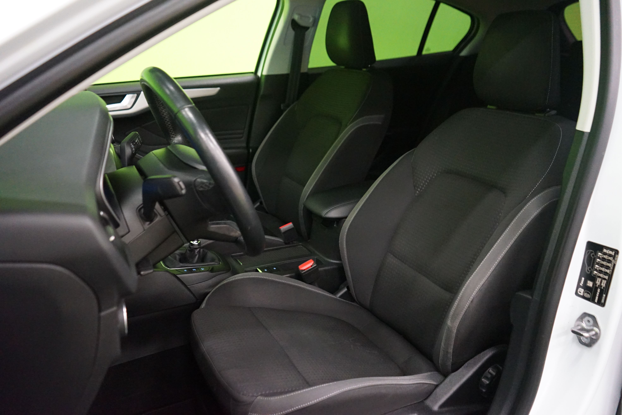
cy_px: 208
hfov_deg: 65.5
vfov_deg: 46.4
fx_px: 484
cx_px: 311
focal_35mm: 28
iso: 6400
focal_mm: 28
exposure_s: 1/40
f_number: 3.5
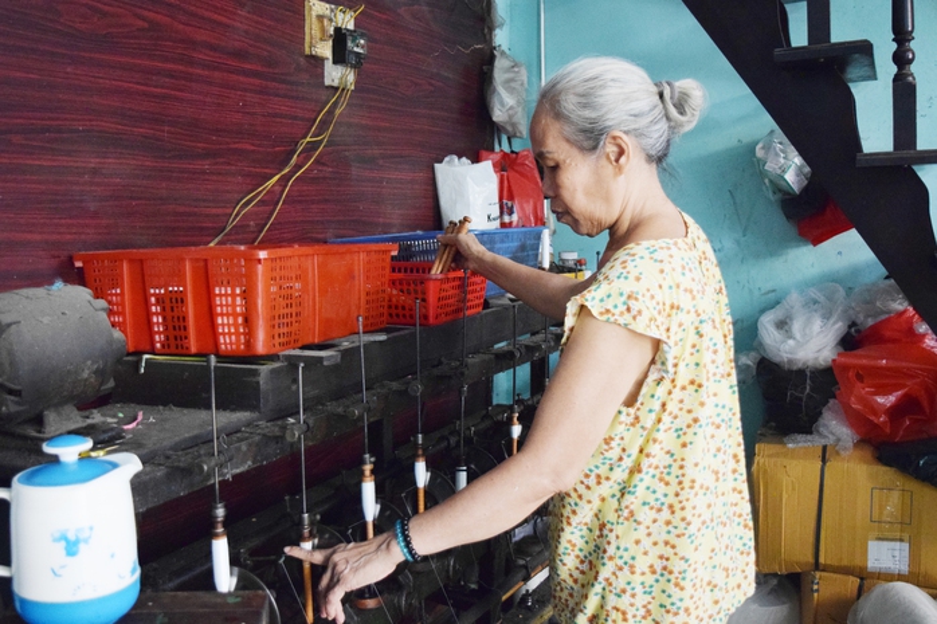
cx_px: 468
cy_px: 312
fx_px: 1015
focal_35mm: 39
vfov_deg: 34.2
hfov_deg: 49.6
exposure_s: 1/250
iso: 3200
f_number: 4
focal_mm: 26
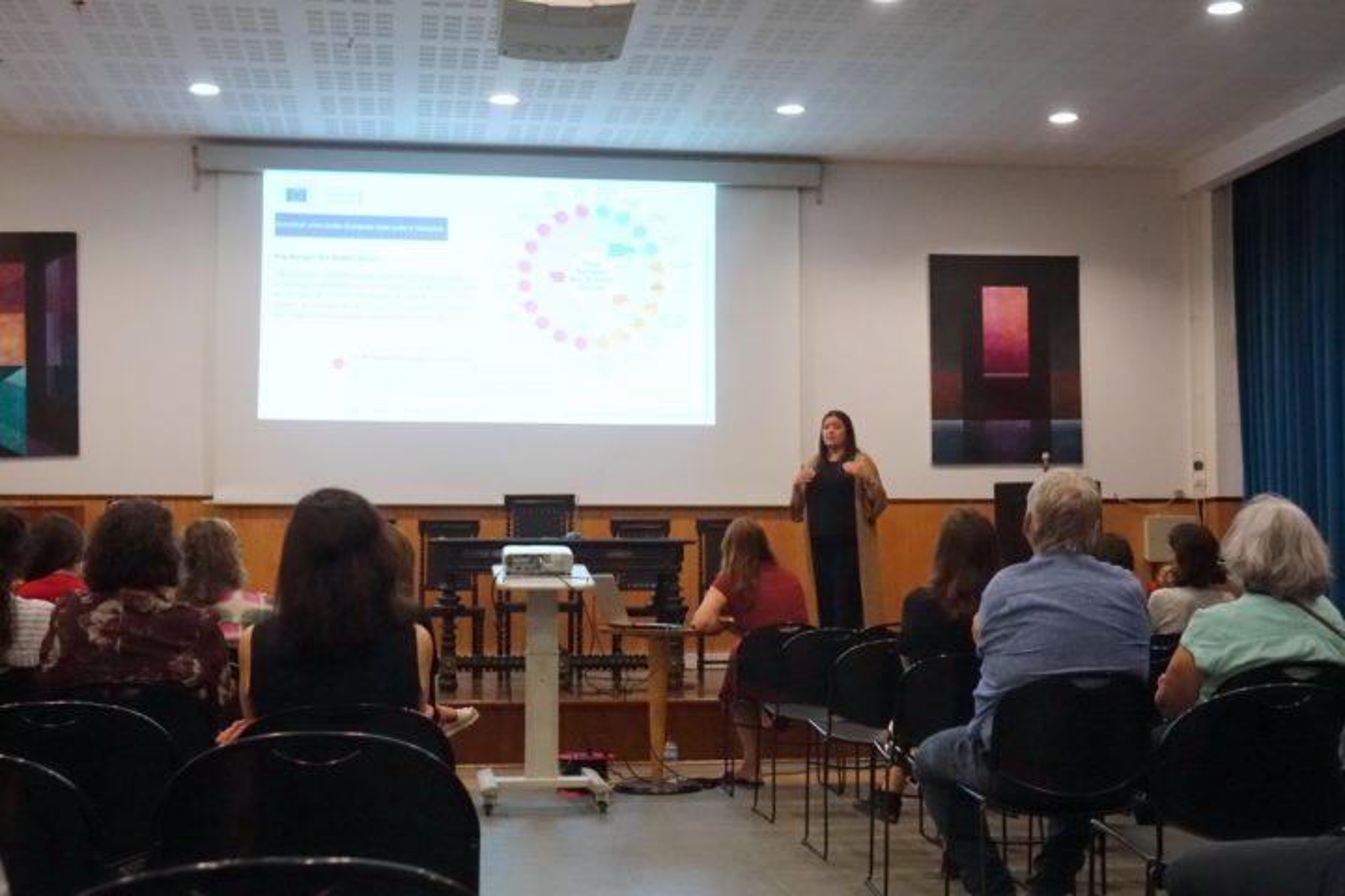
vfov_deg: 27.0
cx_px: 672
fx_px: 1868
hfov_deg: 39.6
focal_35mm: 50
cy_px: 448
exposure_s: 1/125
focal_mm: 18.21
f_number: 2.8
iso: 2000
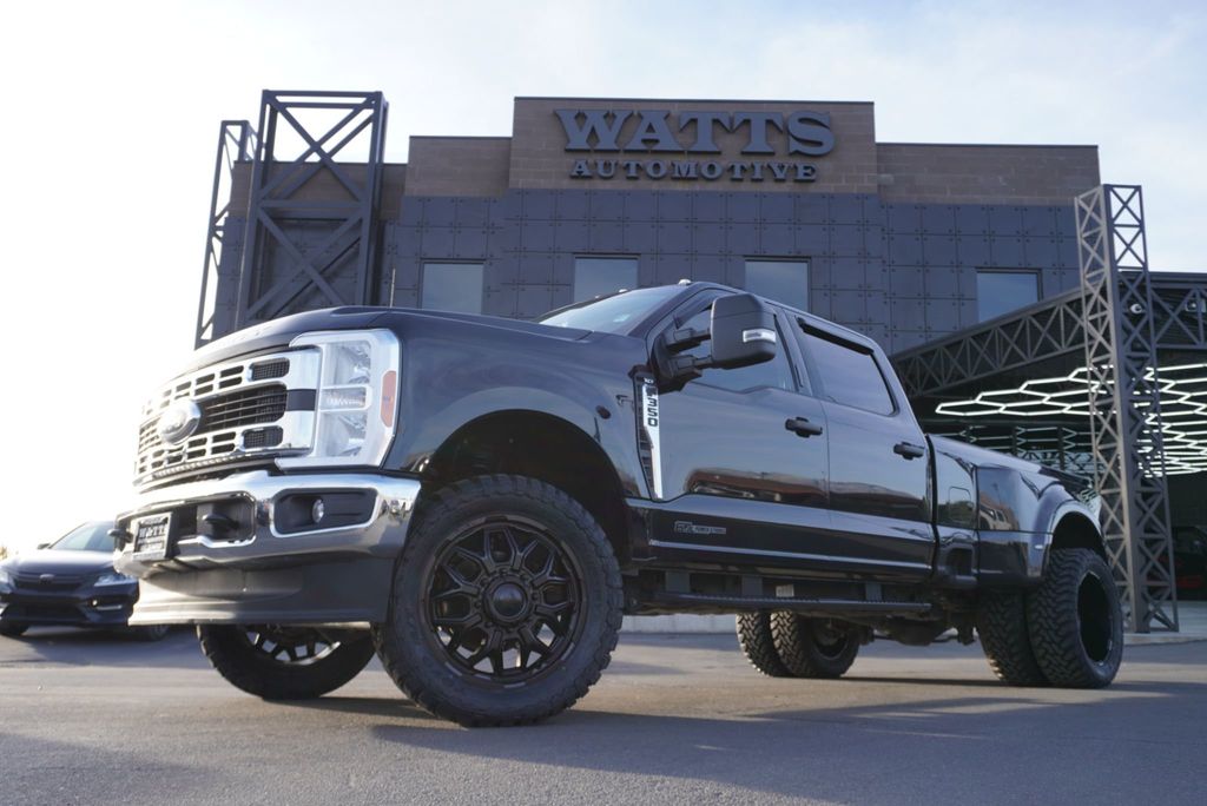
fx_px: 1057
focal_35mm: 32
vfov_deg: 41.8
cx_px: 604
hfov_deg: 59.5
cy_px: 403
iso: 100
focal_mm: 21
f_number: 5.6
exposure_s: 1/125
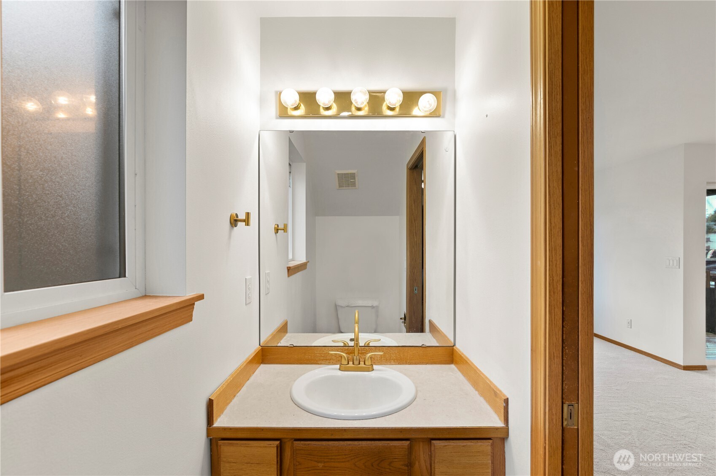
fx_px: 318
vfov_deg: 73.6
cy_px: 238
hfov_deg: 96.8
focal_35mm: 16
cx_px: 358
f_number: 8
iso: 200
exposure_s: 1/5
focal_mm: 16
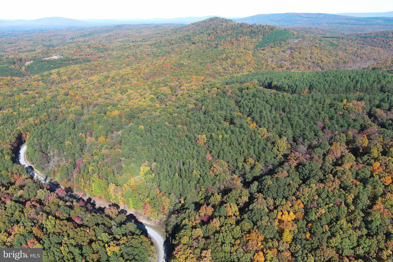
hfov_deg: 63.7
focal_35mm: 29
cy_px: 131
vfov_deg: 45.0
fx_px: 317
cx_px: 196
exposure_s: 1/561
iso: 100
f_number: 2.8
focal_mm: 10.57
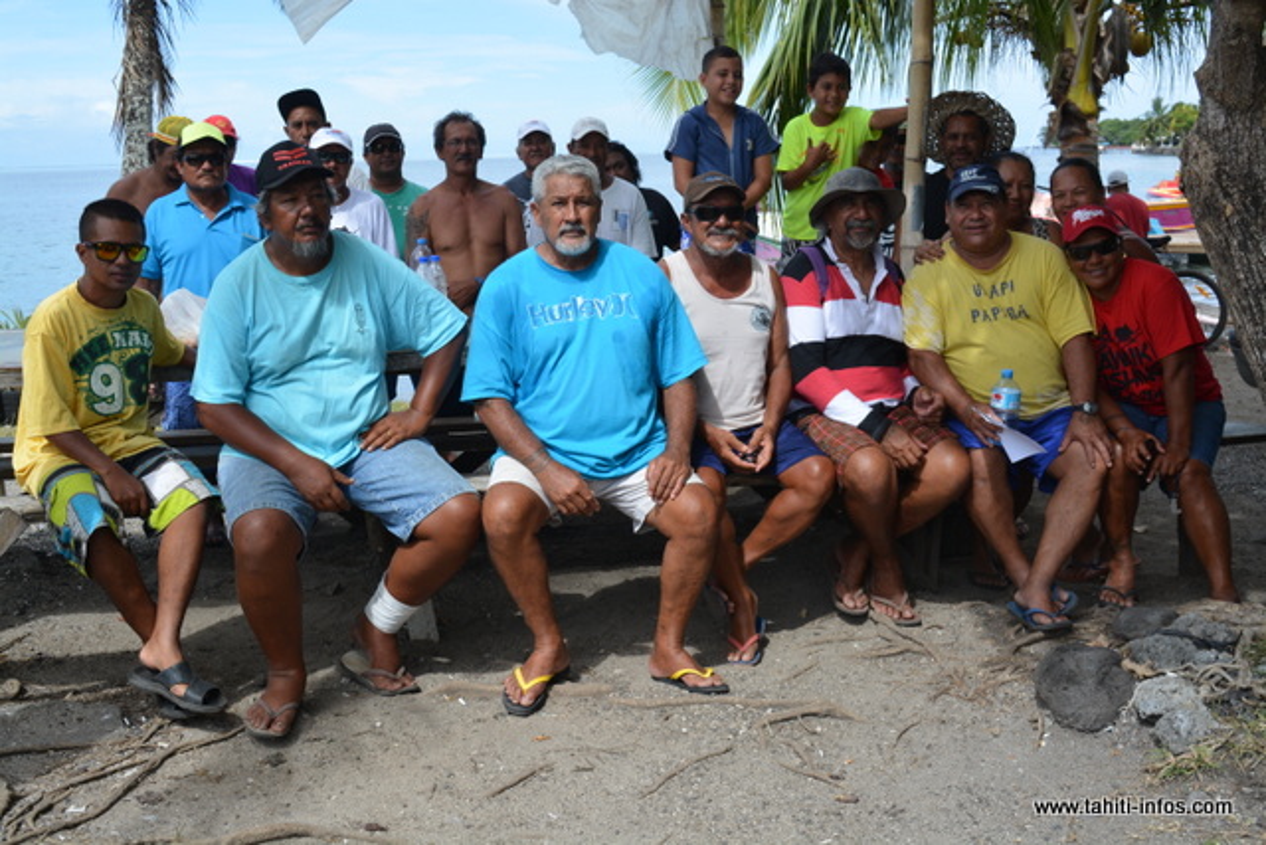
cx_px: 633
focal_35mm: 40
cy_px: 422
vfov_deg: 33.0
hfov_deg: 47.9
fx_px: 1424
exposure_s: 1/250
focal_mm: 27
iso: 140
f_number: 8
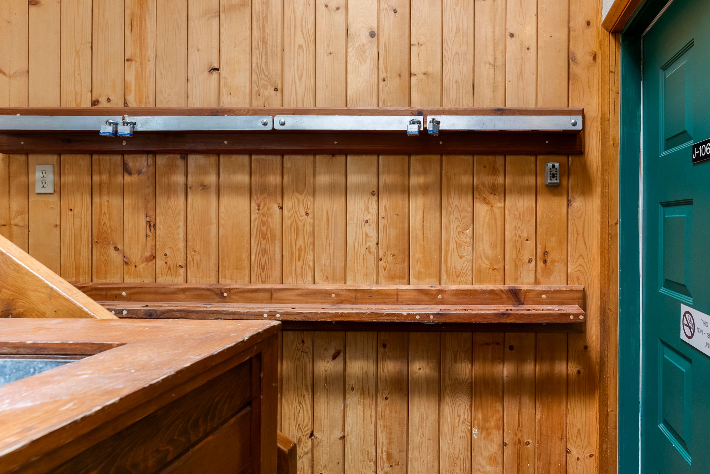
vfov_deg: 57.5
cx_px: 488
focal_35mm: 22
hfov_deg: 75.6
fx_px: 432
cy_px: 228
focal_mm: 14.6
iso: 200
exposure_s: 1/4
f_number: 7.1
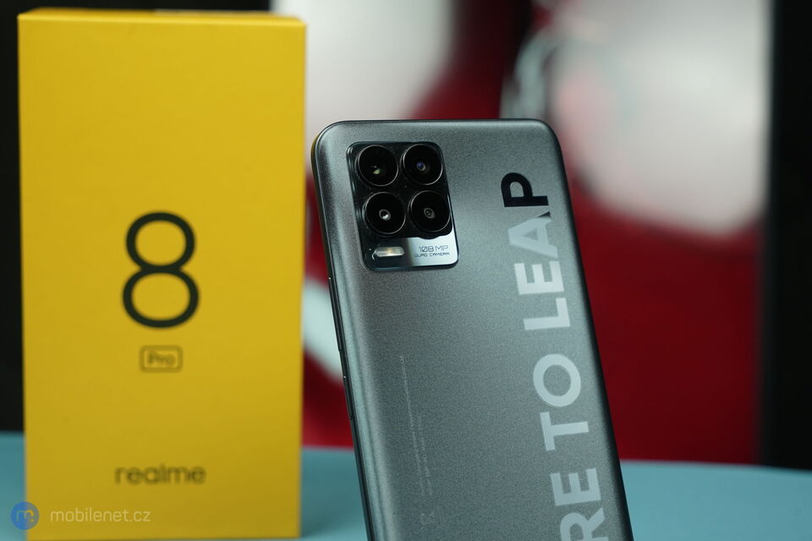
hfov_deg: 28.8
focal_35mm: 70
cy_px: 270
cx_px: 406
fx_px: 1579
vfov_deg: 19.5
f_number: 8
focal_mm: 70
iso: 1600
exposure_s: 1/160
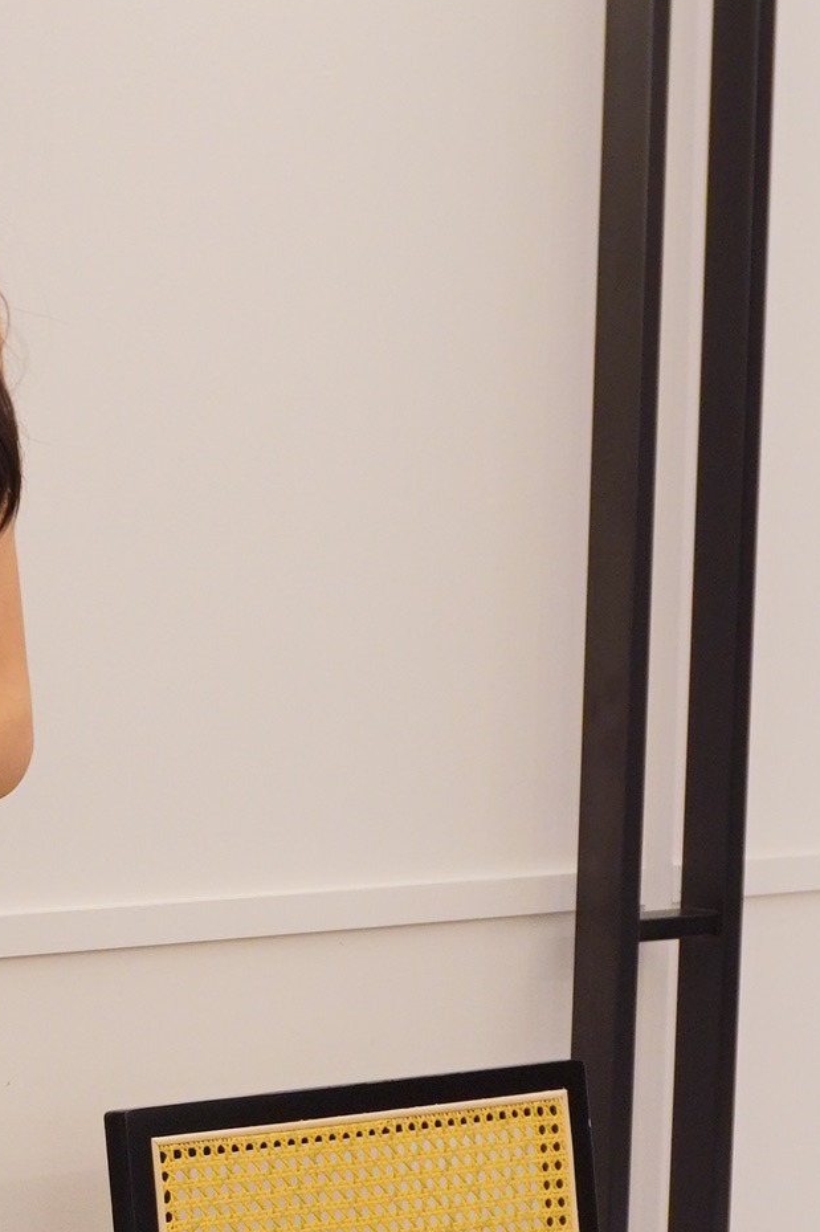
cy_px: 872
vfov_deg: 20.9
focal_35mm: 97
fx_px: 3318
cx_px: -321
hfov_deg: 13.5
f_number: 5
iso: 500
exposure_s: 1/20
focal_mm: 20
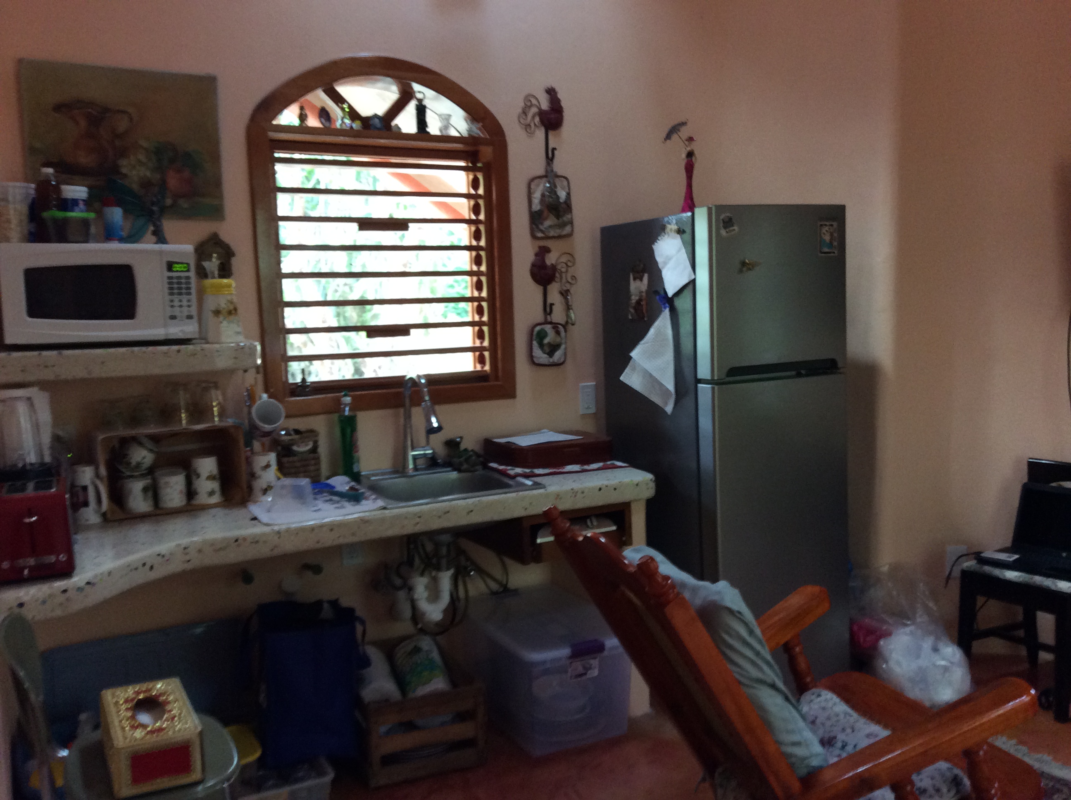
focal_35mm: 32
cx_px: 536
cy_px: 400
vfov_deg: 44.1
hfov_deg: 56.9
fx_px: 989
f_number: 2.4
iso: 125
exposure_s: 1/24
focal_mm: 3.3
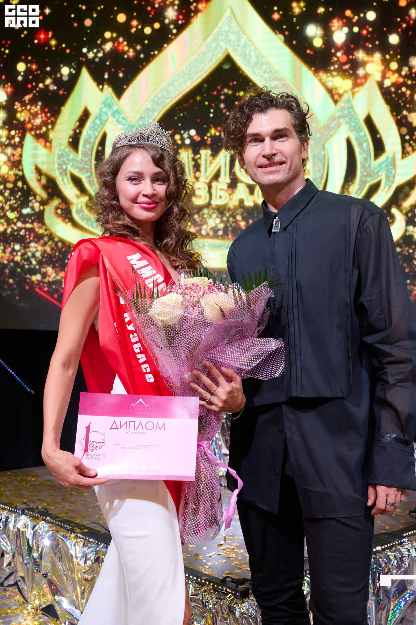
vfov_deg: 46.4
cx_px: 208
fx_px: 729
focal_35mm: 42
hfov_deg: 31.8
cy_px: 312
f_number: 5.6
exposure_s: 1/250
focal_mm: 42
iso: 1600
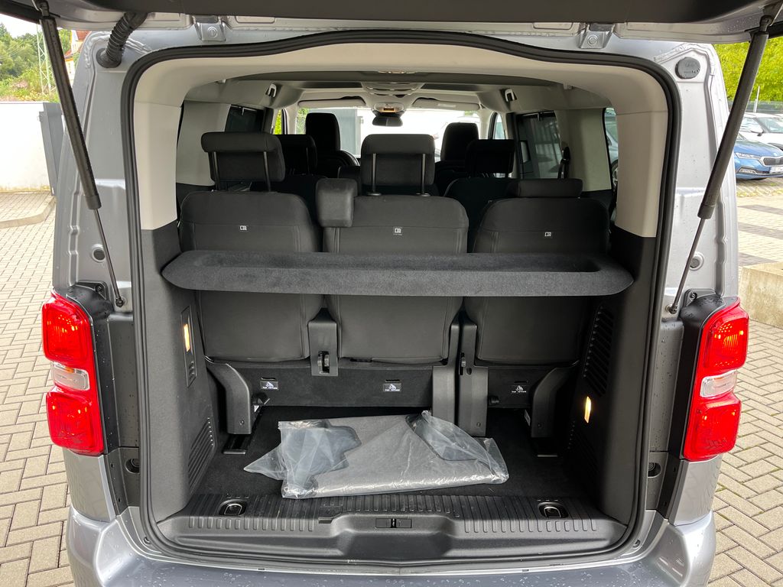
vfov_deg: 53.1
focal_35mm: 26
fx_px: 588
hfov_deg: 67.3
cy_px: 294
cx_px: 392
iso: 125
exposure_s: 1/118
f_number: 1.6
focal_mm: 5.1
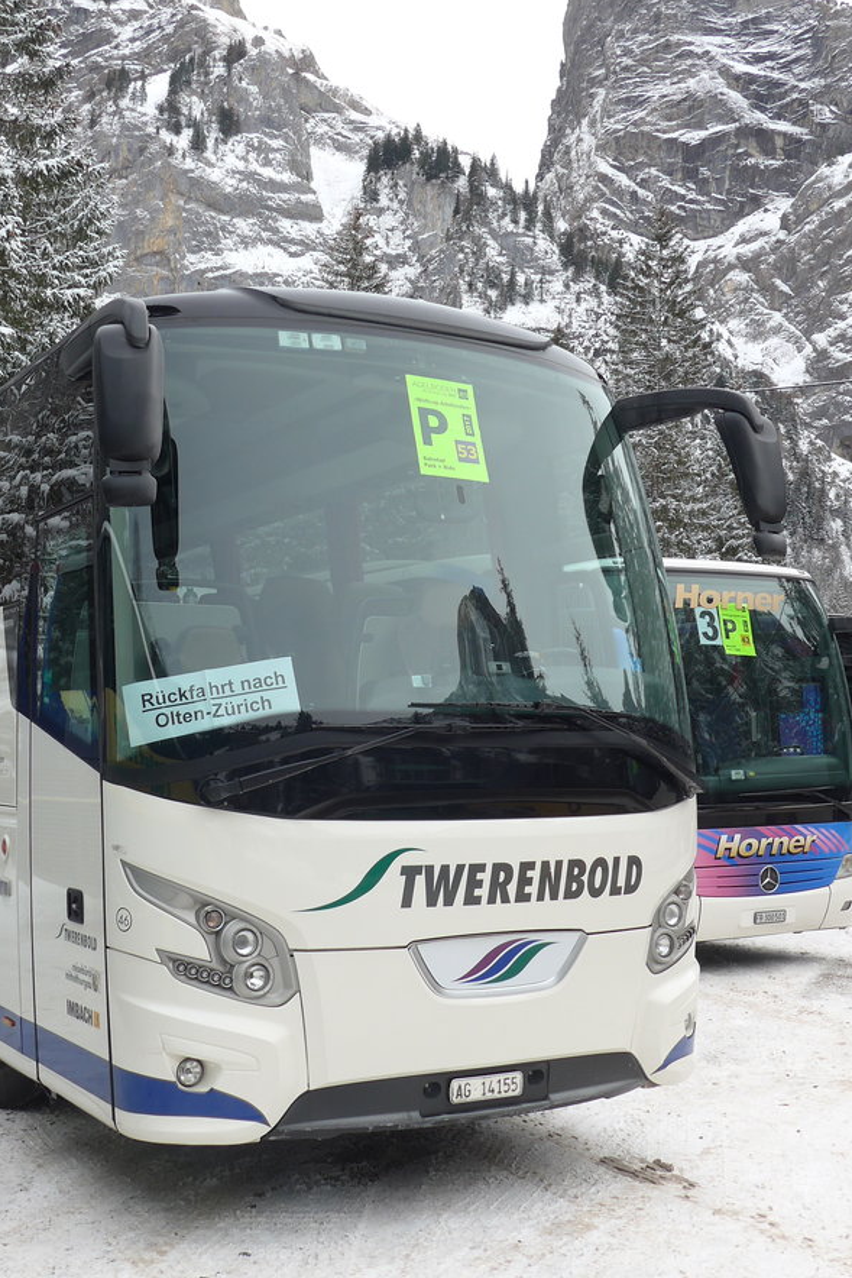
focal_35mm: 41
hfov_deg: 32.5
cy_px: 644
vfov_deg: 47.4
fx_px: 1455
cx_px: 333
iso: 80
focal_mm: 6
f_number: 2.8
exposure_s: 1/500
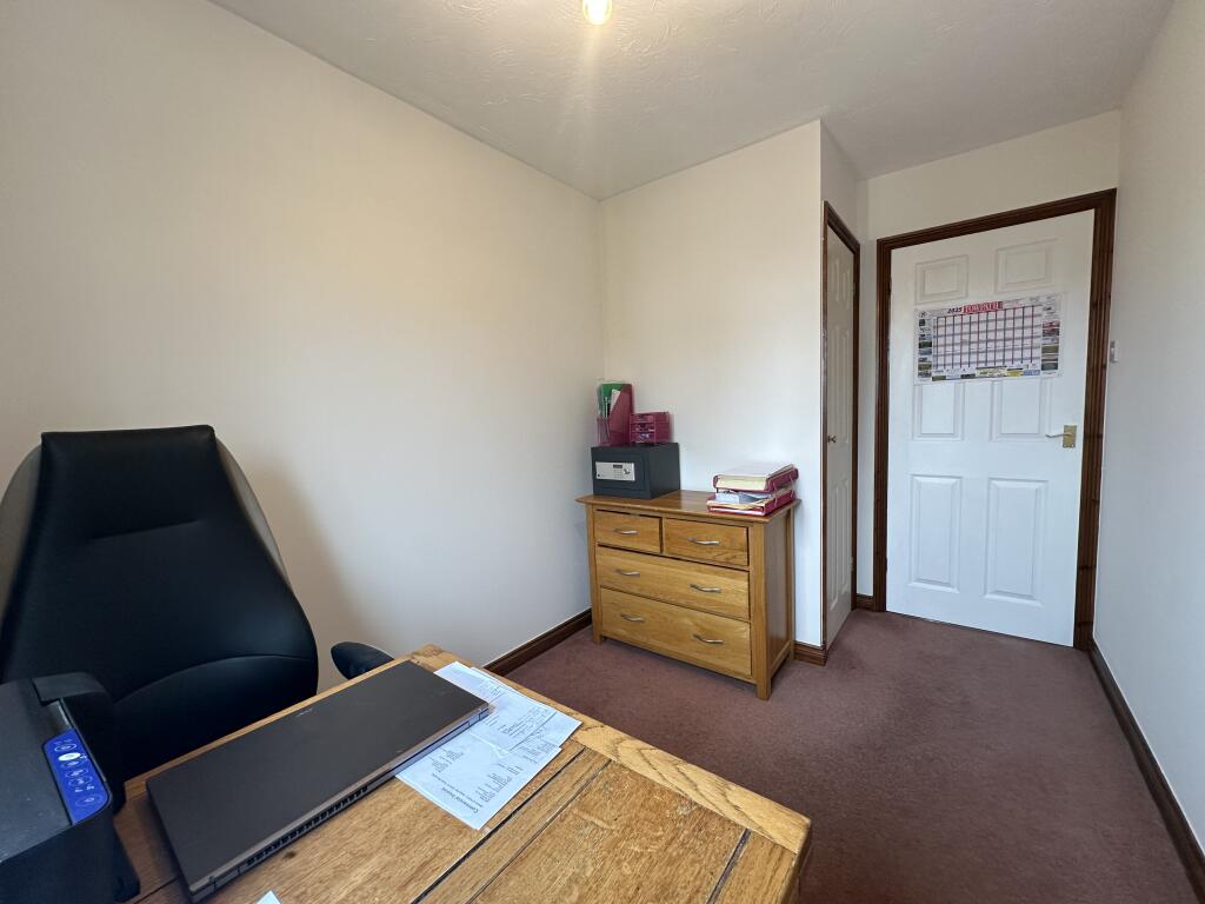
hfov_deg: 102.1
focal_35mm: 14
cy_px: 452
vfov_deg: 85.7
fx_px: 487
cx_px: 602
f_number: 2.2
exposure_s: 1/100
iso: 160
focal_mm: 2.22
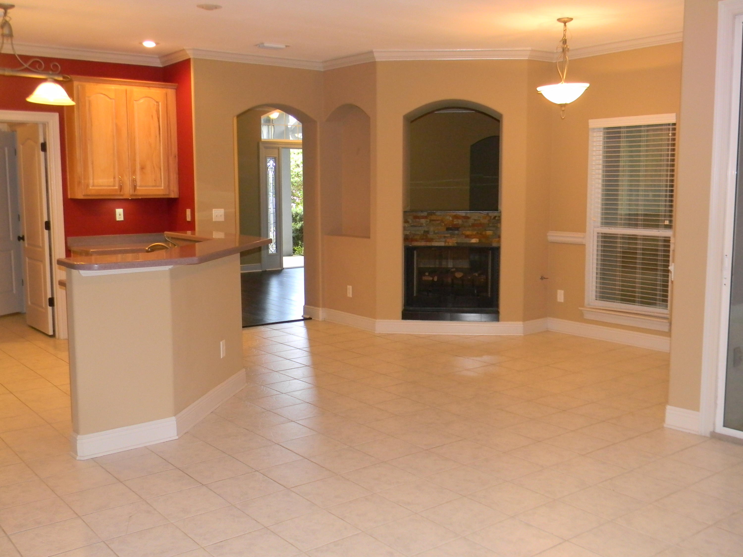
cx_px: 372
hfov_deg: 51.4
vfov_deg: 39.7
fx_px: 773
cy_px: 278
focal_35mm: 36
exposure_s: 1/30
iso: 387
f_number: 3.7
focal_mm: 6.4
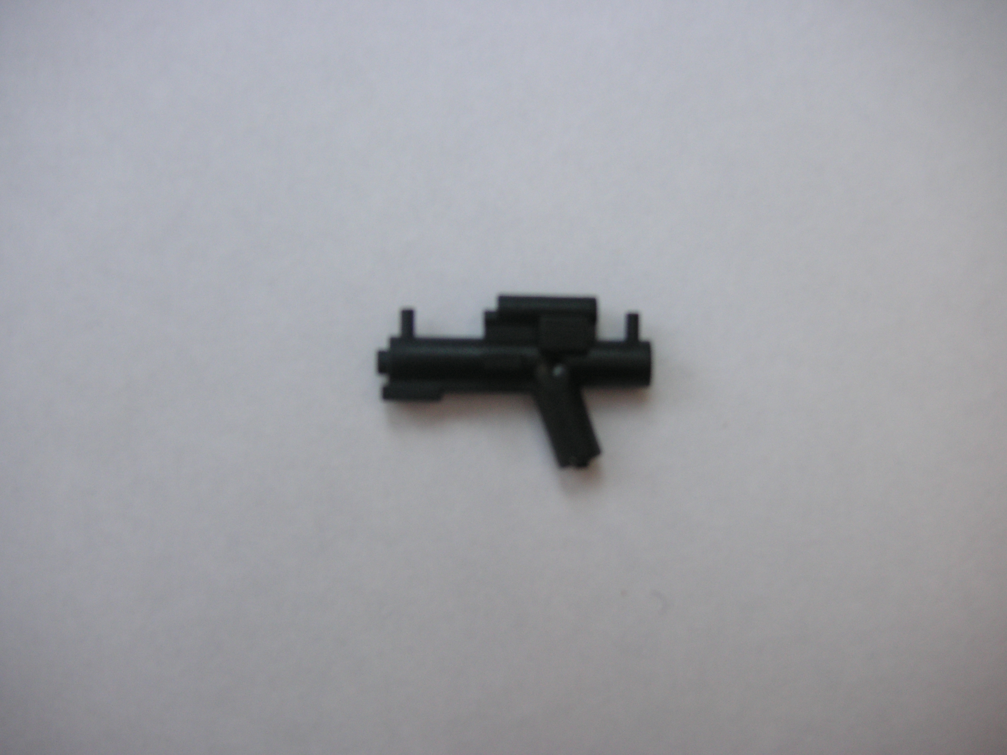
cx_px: 504
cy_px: 378
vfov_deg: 38.7
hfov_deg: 50.1
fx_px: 1076
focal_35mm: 37
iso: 50
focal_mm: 6.1
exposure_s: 1/350
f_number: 2.8
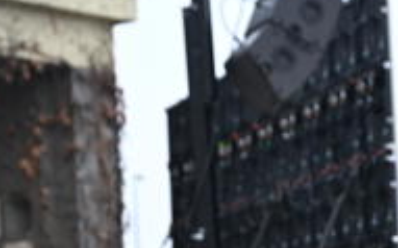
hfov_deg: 12.5
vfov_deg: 7.8
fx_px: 1756
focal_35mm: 162
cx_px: 525
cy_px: 465
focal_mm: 44
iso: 800
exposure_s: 1/800
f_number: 4
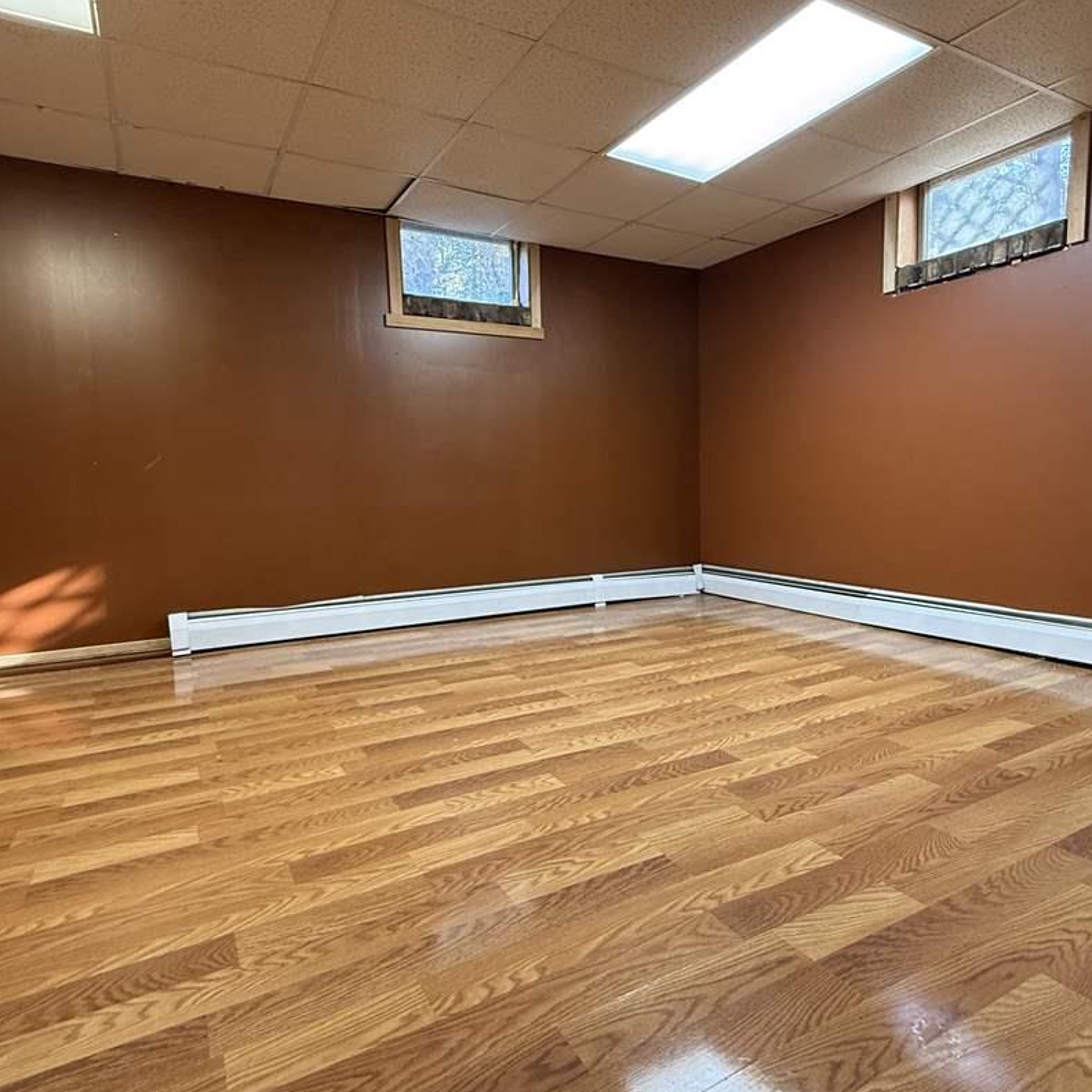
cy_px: 550
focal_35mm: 20
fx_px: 714
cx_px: 575
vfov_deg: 74.8
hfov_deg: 74.8
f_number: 2.2
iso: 200
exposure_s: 1/60
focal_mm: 2.22
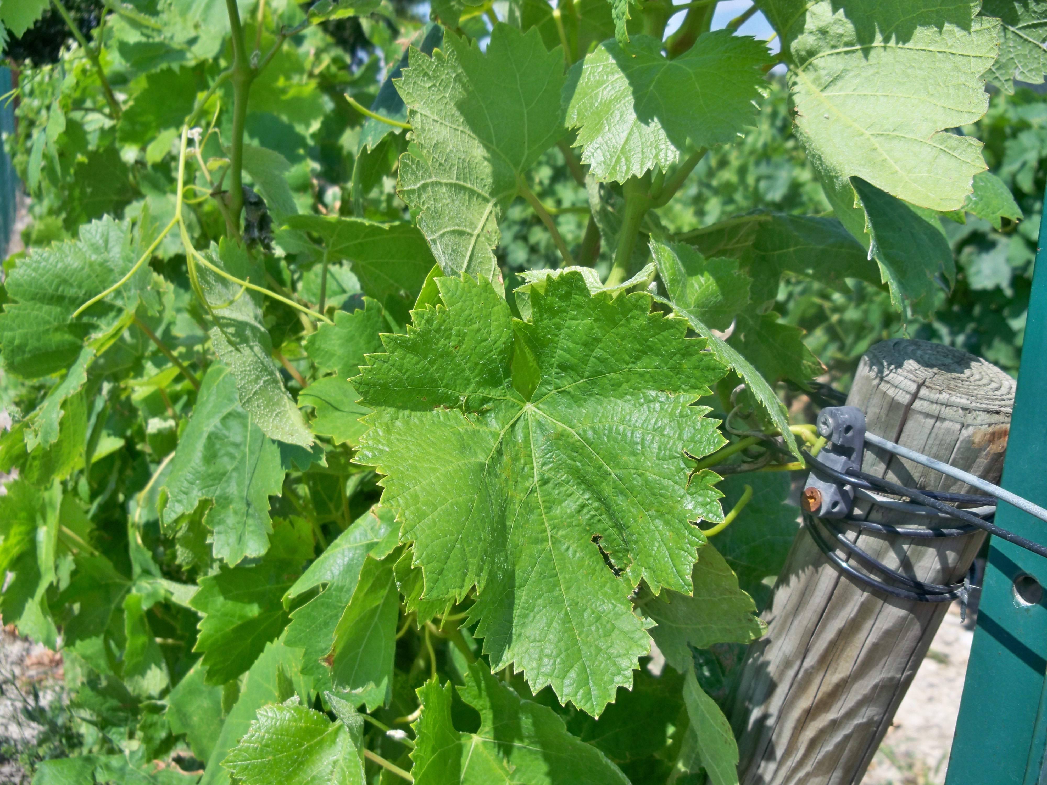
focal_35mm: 35
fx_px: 1059
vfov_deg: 40.7
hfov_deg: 52.6
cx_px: 524
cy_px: 392
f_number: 3.5
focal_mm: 6.2
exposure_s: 1/500
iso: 80
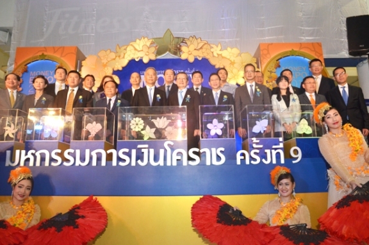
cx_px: 183
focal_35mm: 25
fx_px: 256
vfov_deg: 51.1
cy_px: 120
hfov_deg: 71.6
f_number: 8
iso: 1250
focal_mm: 16
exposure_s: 1/160
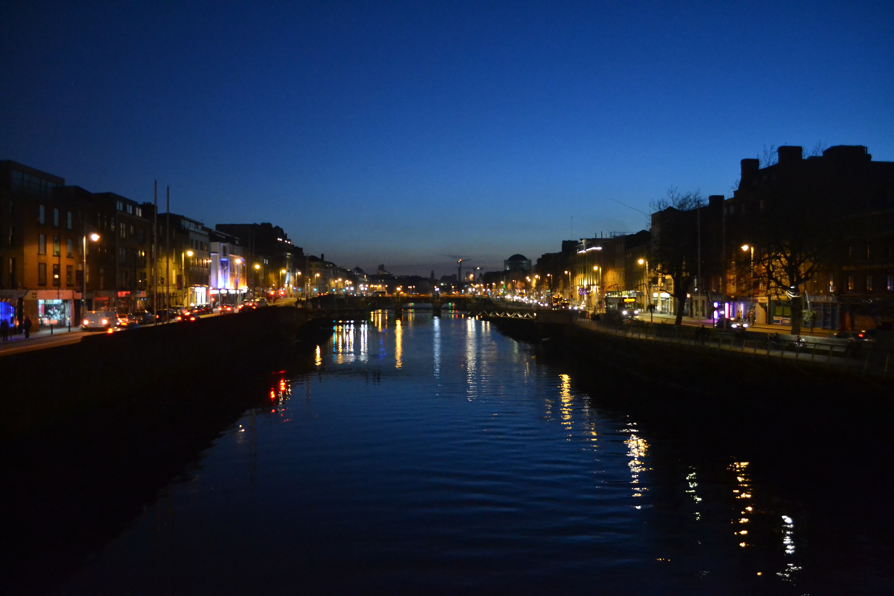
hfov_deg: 67.4
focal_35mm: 27
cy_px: 298
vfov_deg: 47.9
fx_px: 670
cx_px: 447
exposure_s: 1/25
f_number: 3.5
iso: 3200
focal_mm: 18
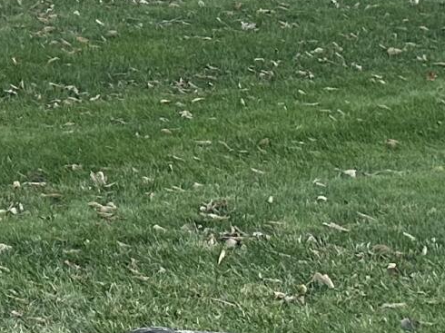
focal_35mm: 147
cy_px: 100
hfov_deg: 11.1
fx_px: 1889
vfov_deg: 10.1
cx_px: -663
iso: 80
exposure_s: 1/272
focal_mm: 6.86
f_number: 1.78
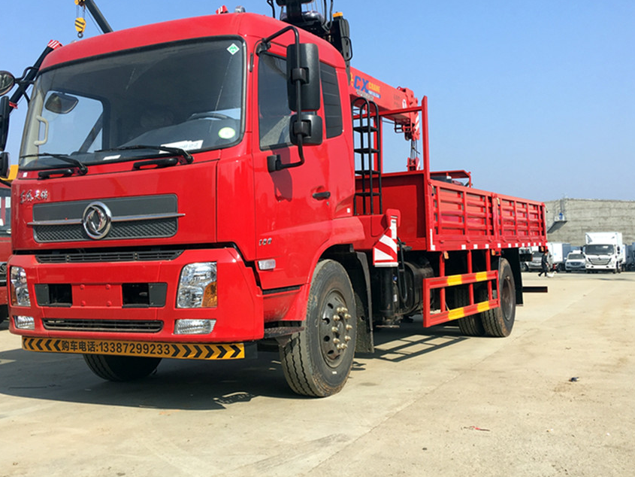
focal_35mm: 34
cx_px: 271
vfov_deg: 41.7
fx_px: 624
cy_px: 199
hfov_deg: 53.7
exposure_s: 1/1261
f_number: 2.2
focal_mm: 4.15
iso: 25
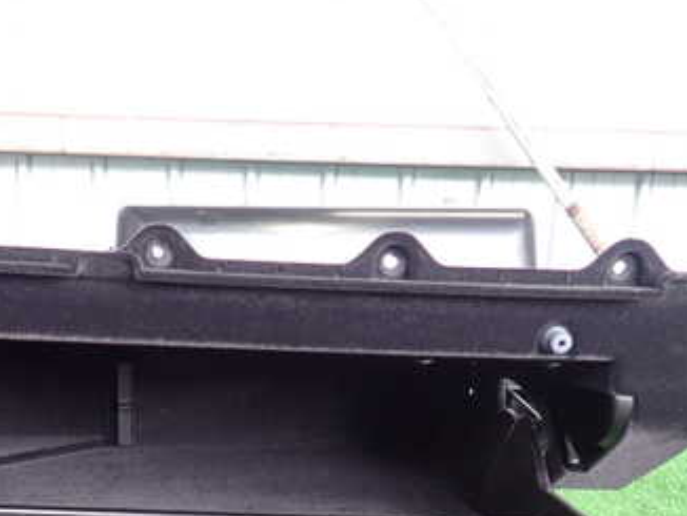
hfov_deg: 40.2
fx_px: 914
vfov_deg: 30.4
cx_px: 185
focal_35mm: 46
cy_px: 444
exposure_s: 1/30
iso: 200
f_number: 2
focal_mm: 4.5
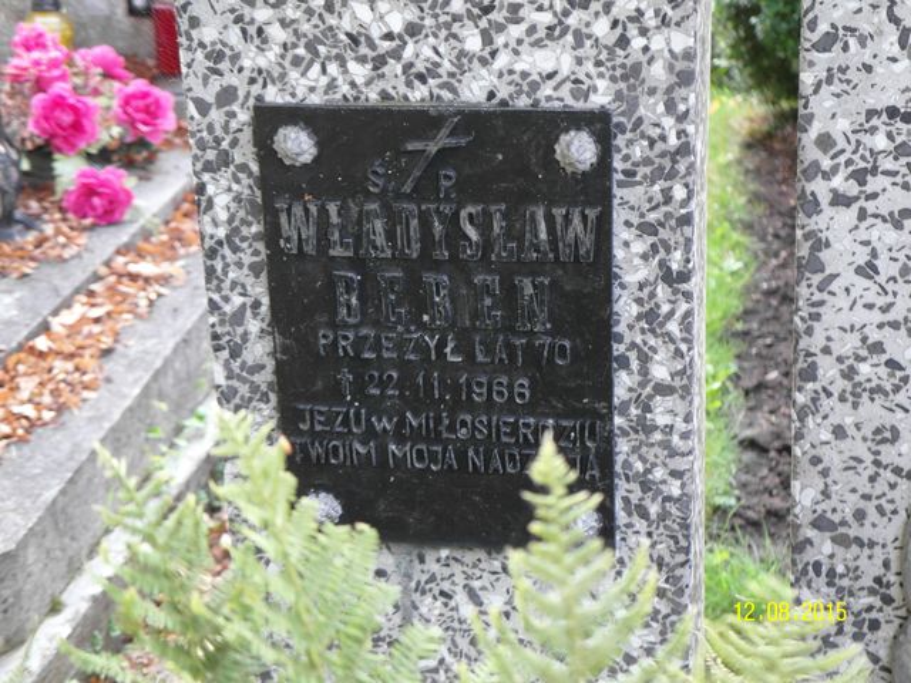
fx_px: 1895
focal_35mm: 72
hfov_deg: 27.0
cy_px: 342
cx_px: 456
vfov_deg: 20.4
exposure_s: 1/45
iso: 200
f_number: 2.9
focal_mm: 15.6
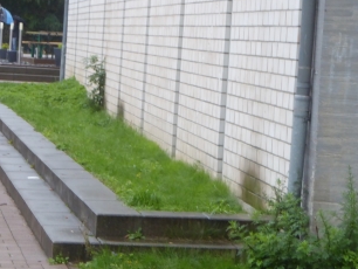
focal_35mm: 169
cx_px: 106
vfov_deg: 8.8
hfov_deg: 11.7
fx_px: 1749
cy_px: 112
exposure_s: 1/40
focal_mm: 20.6
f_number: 8
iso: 400
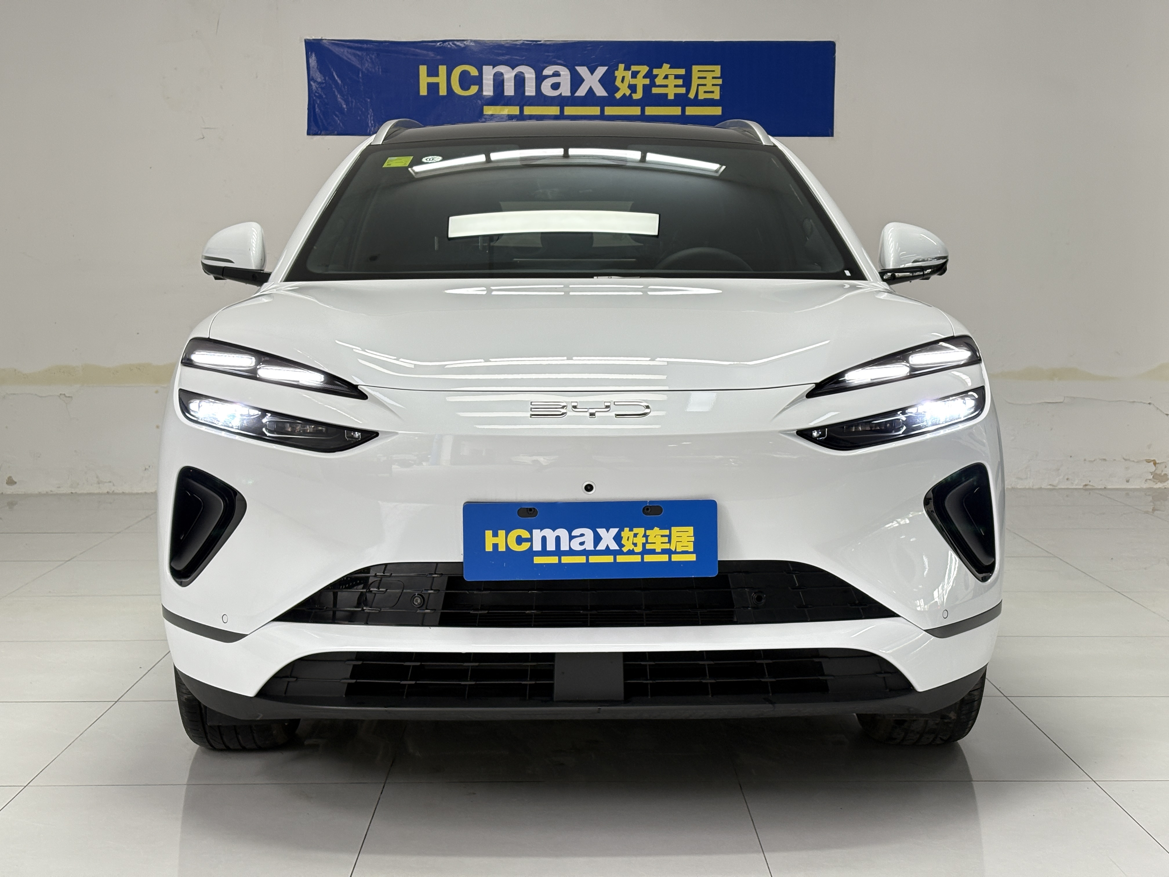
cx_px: 584
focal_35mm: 52
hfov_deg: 36.8
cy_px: 438
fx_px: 1756
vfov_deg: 28.0
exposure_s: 1/99
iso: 50
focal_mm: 5.96
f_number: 1.6
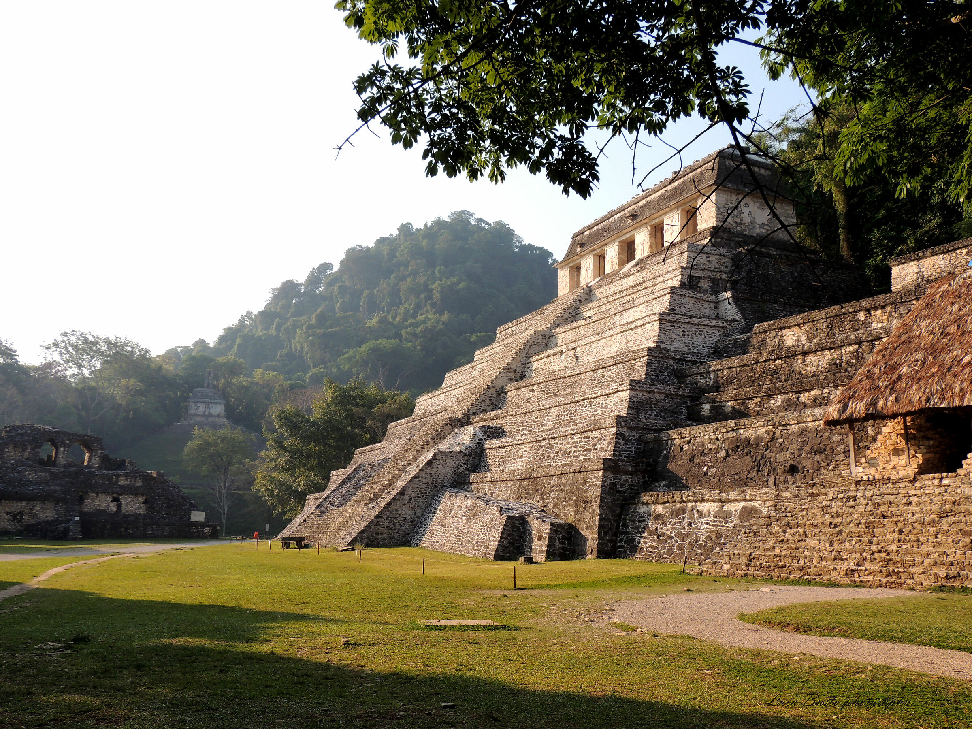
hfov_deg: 55.4
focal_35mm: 33
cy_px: 364
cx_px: 486
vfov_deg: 42.9
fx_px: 927
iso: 100
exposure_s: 1/640
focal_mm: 5.8
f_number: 3.2
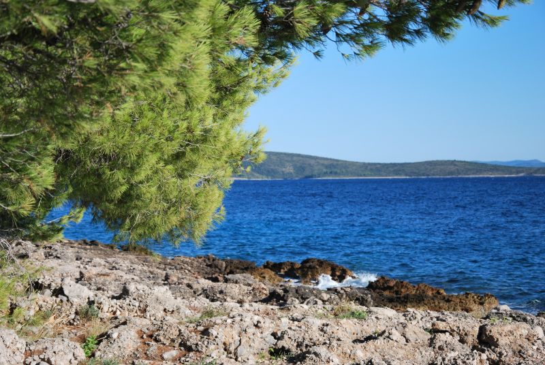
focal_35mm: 87
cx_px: 272
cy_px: 182
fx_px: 1319
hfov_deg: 23.3
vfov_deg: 15.8
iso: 140
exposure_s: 1/500
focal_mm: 58
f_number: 5.6
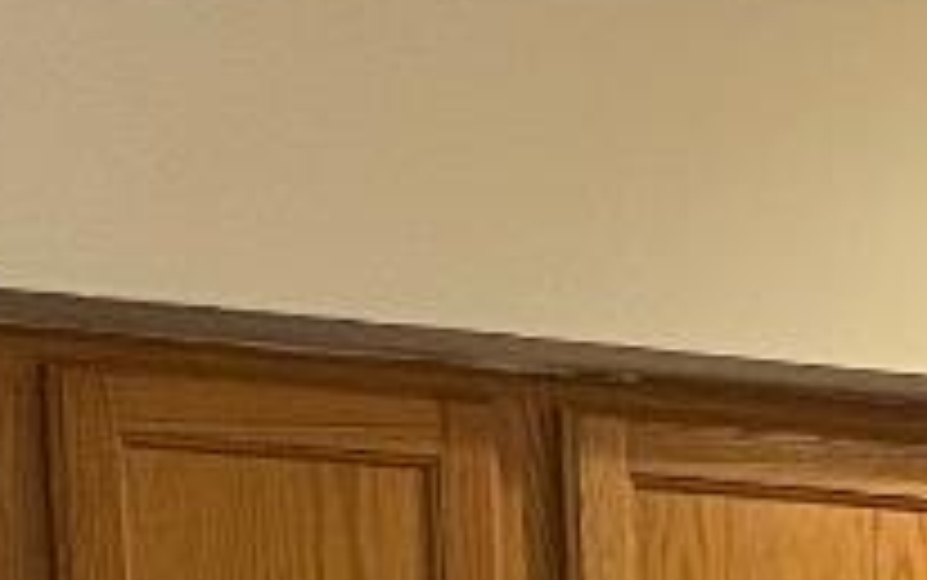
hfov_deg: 10.3
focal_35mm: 201
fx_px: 5081
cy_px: 2102
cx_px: 1076
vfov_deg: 5.8
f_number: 1.6
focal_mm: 4.2
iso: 250
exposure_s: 1/60
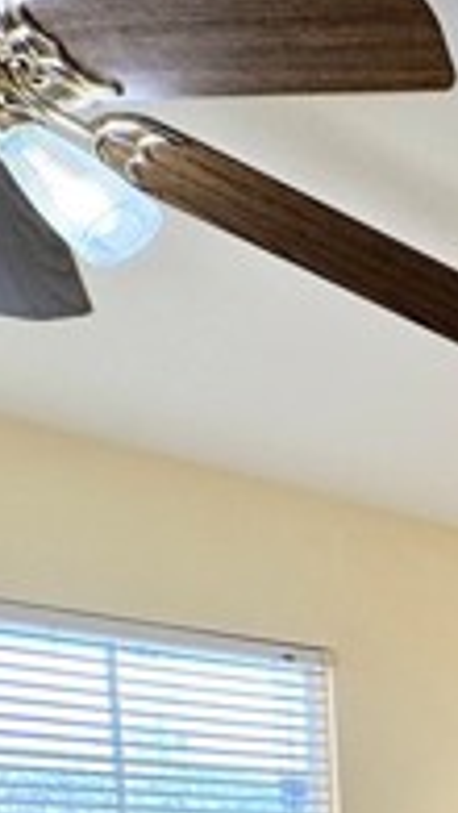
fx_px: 1077
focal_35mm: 50
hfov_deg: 13.6
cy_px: 971
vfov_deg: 33.7
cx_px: 1195
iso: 40
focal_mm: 2.22
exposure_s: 1/120
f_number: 2.2
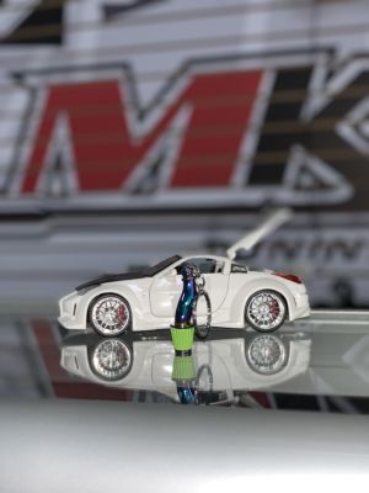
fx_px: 739
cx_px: 184
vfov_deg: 36.8
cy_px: 246
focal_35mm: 52
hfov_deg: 28.0
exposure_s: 1/50
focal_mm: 6
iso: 40
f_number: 2.4
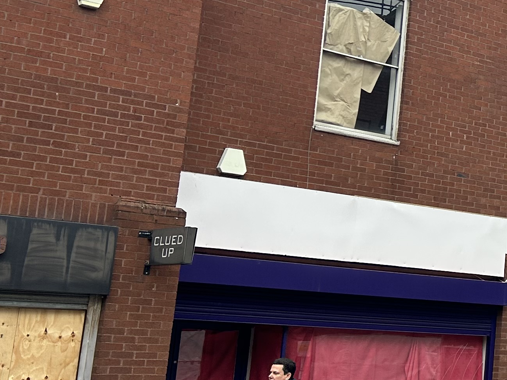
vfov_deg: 18.2
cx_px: 739
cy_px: 130
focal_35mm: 81
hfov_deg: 20.9
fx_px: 1187
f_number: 1.5
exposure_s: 1/376
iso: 50
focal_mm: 5.7
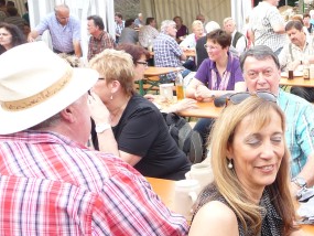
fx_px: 535
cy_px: 141
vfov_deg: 24.8
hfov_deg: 30.5
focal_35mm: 59
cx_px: 312
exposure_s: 1/100
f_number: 3.3
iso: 100
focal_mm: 4.7
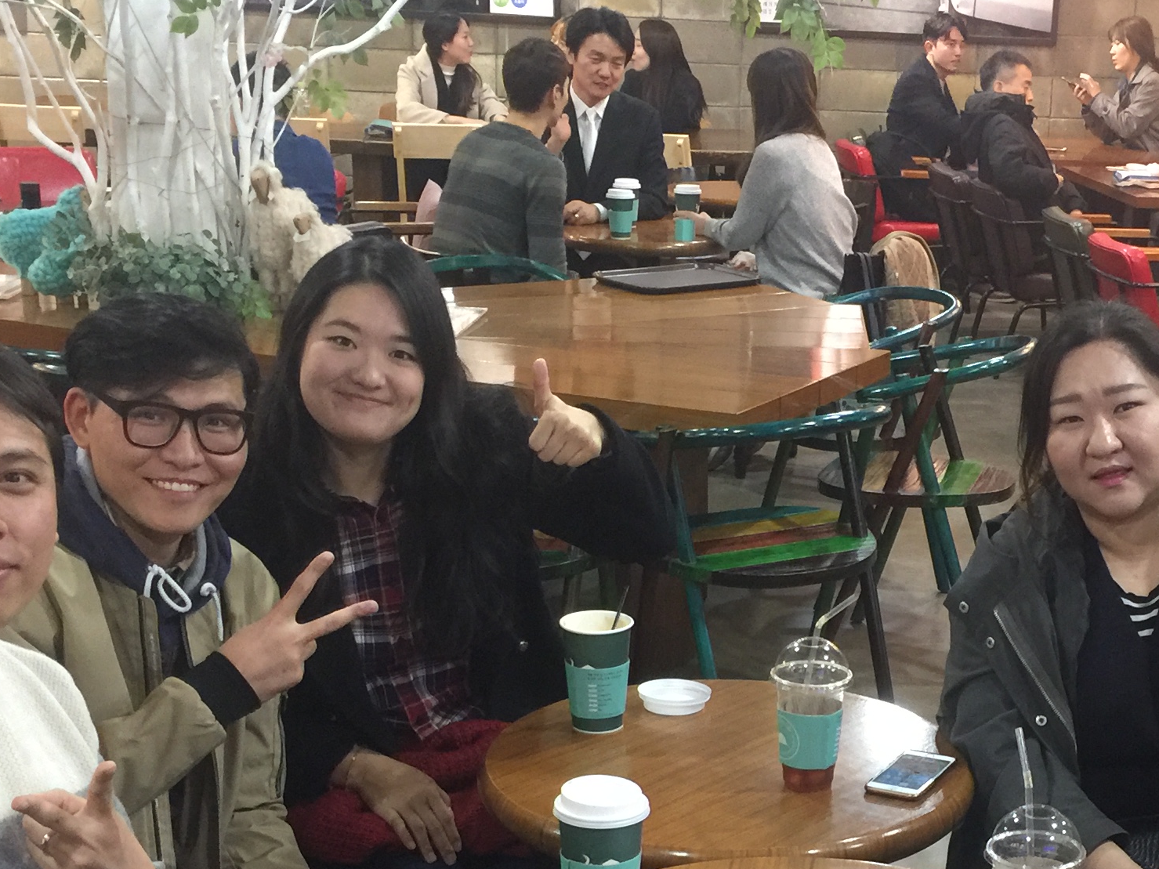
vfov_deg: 22.5
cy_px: 730
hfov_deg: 29.8
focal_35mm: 64
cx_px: 867
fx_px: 2143
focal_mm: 4.15
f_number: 2.2
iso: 125
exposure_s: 1/15
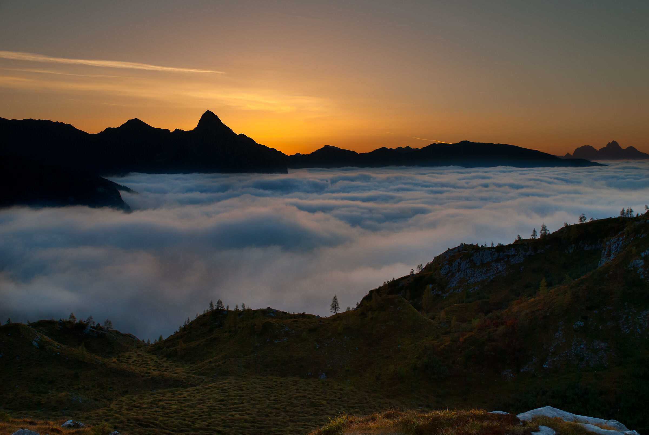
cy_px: 218
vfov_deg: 28.2
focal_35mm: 48
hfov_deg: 41.1
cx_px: 324
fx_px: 866
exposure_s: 1/30
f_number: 8
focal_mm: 32
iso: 100
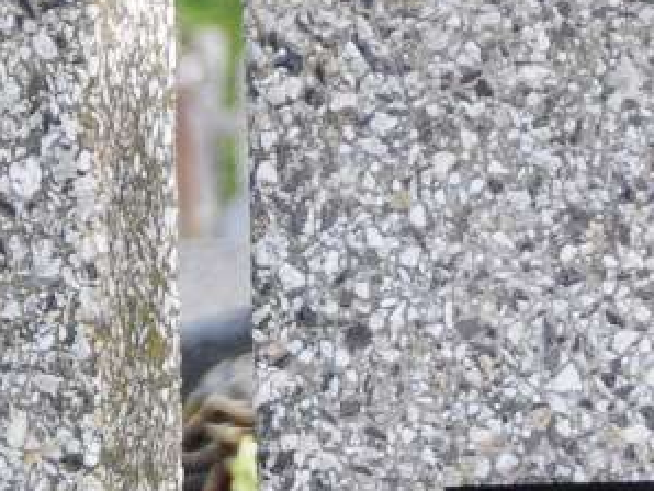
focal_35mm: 725
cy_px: 1146
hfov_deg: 2.7
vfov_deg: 2.0
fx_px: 13708
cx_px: 270
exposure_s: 1/320
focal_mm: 70
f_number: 7.1
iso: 500
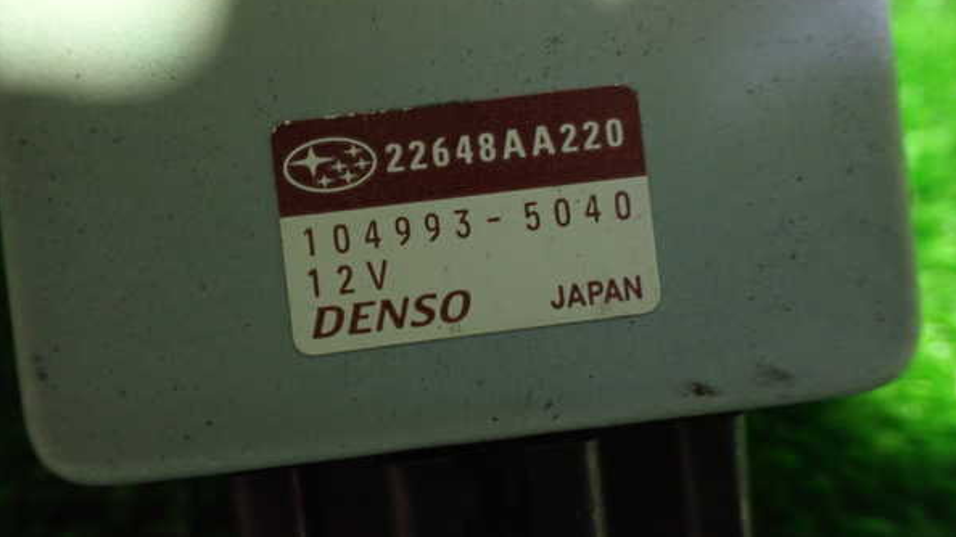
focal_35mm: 33
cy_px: 238
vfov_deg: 35.6
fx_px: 836
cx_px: 480
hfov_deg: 59.5
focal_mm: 5.4
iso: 800
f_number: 2.3
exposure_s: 1/30
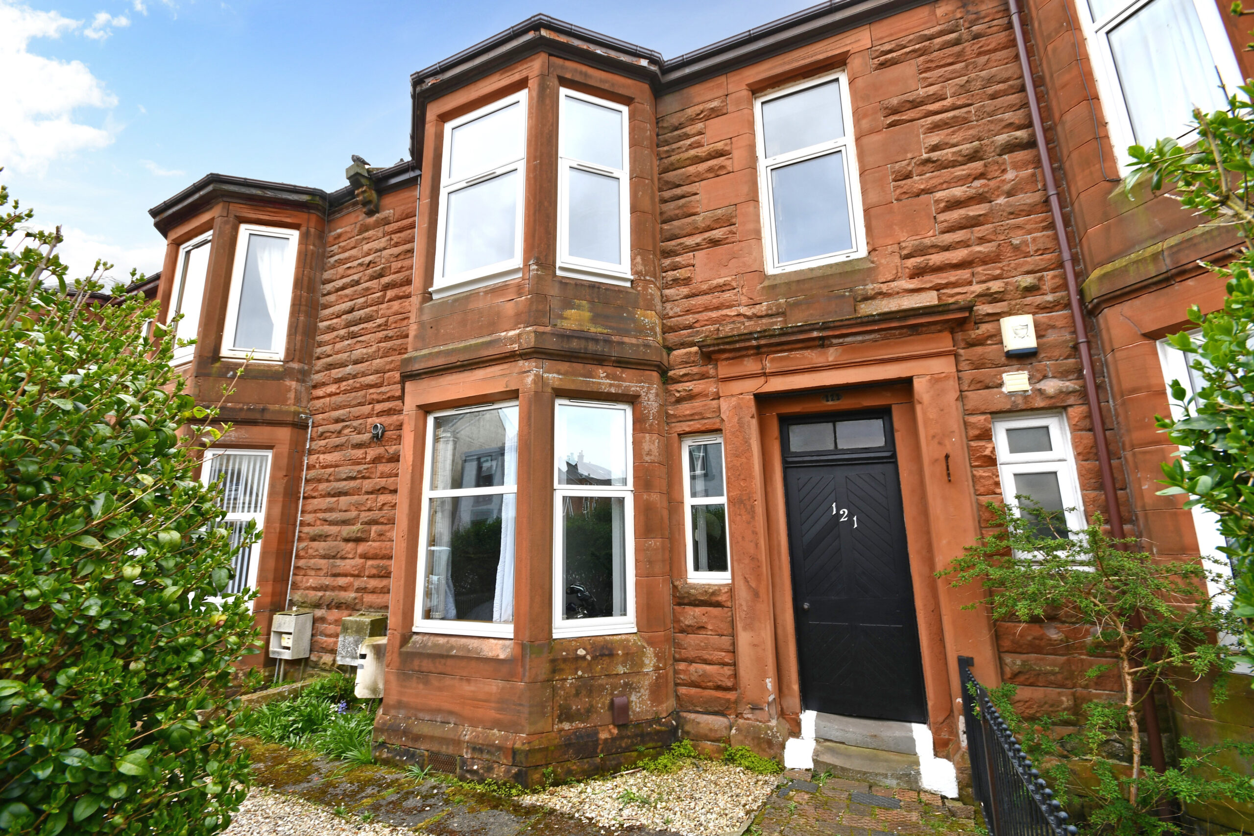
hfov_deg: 100.4
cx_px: 627
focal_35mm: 15
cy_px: 418
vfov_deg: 77.3
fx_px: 522
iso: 100
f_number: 9
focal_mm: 10
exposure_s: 1/20
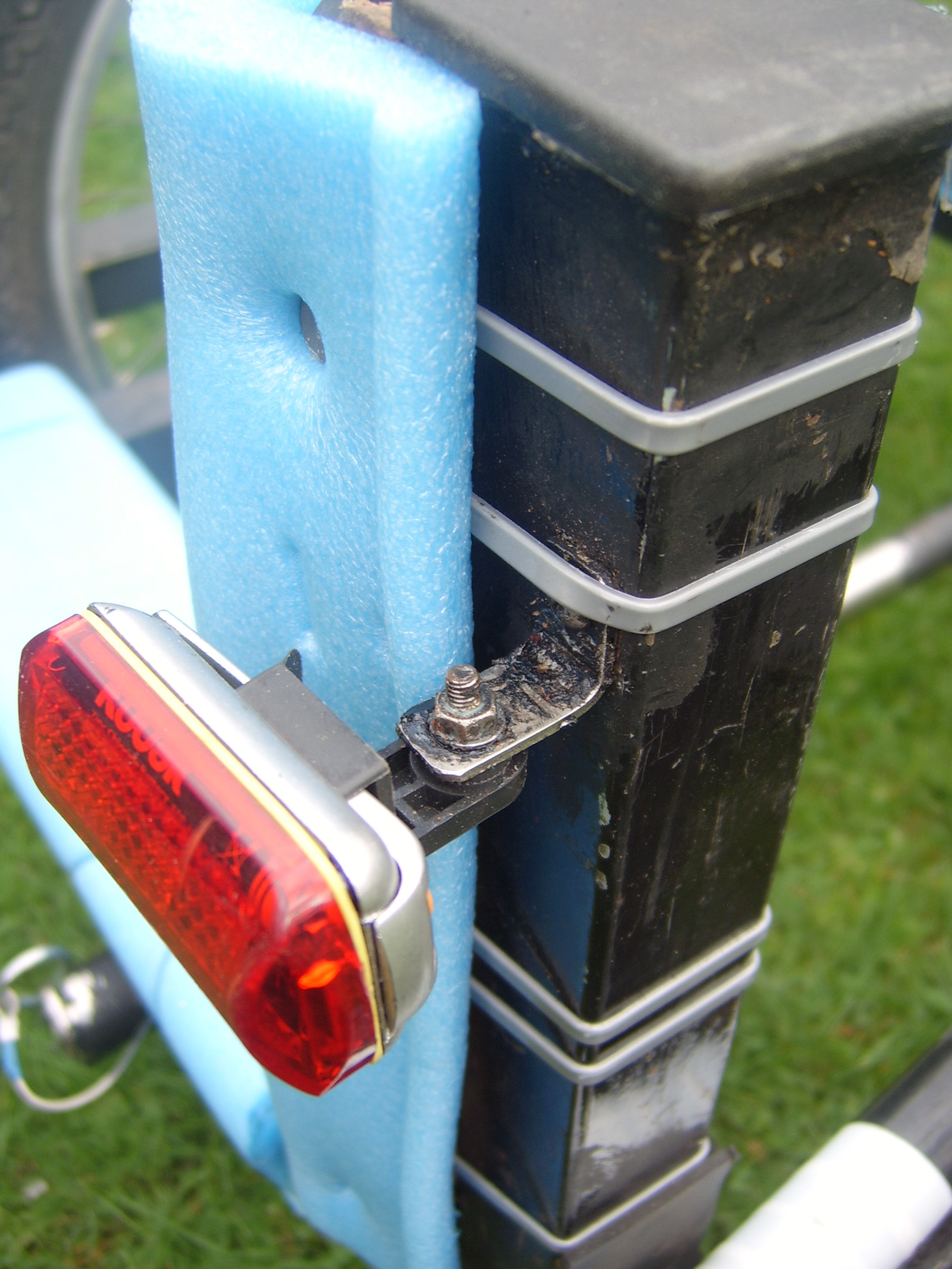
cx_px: 476
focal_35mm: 31
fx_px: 1137
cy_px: 634
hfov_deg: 45.4
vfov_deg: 58.4
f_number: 2.7
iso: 50
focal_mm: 8.13
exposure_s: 1/84
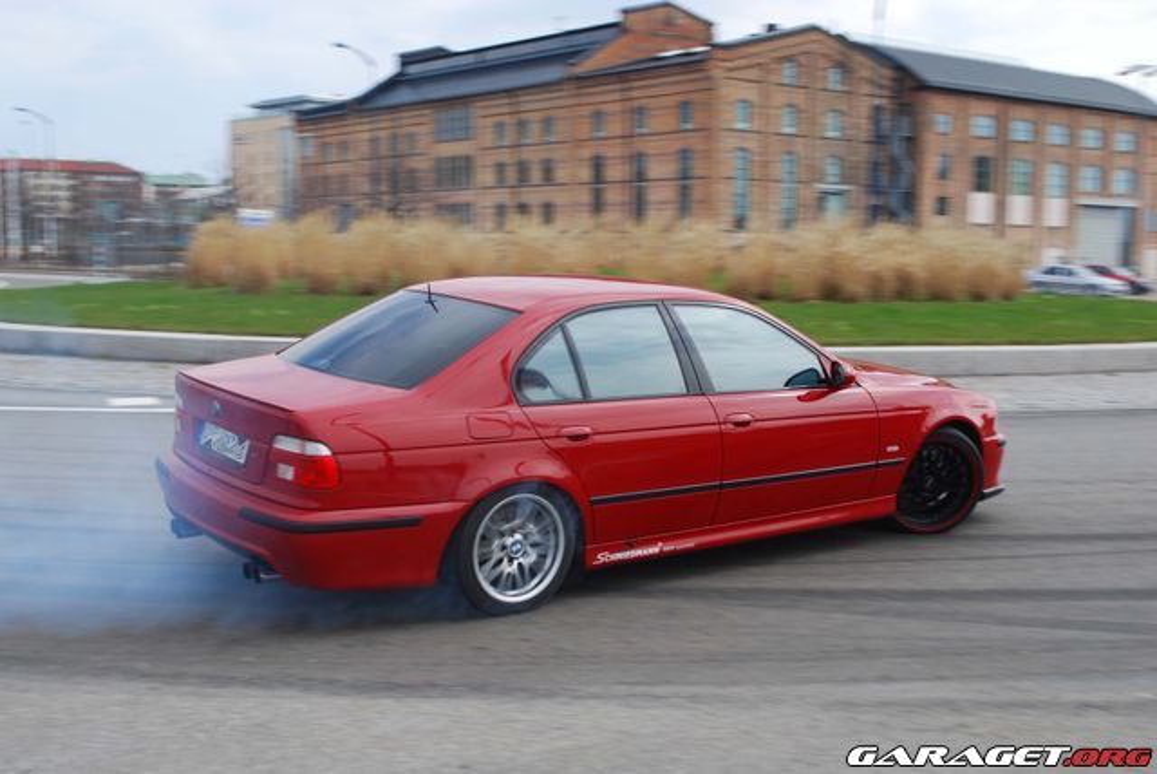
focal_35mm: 44
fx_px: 1399
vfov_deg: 30.9
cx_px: 578
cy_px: 387
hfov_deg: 44.9
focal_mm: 29
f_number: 7.1
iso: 100
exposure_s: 1/200
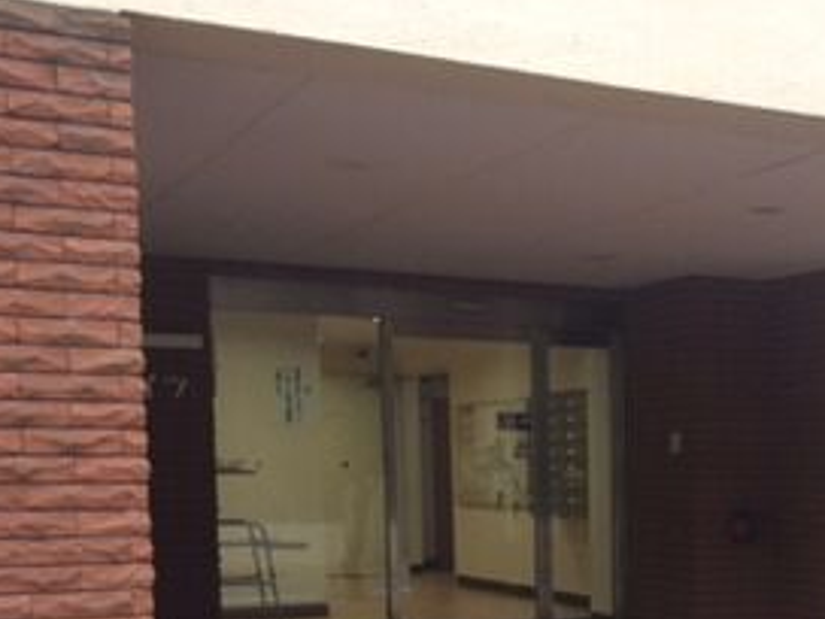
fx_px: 1525
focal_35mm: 64
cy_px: 595
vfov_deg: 22.2
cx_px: 846
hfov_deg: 28.2
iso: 32
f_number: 2.2
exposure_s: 1/40
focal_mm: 4.15
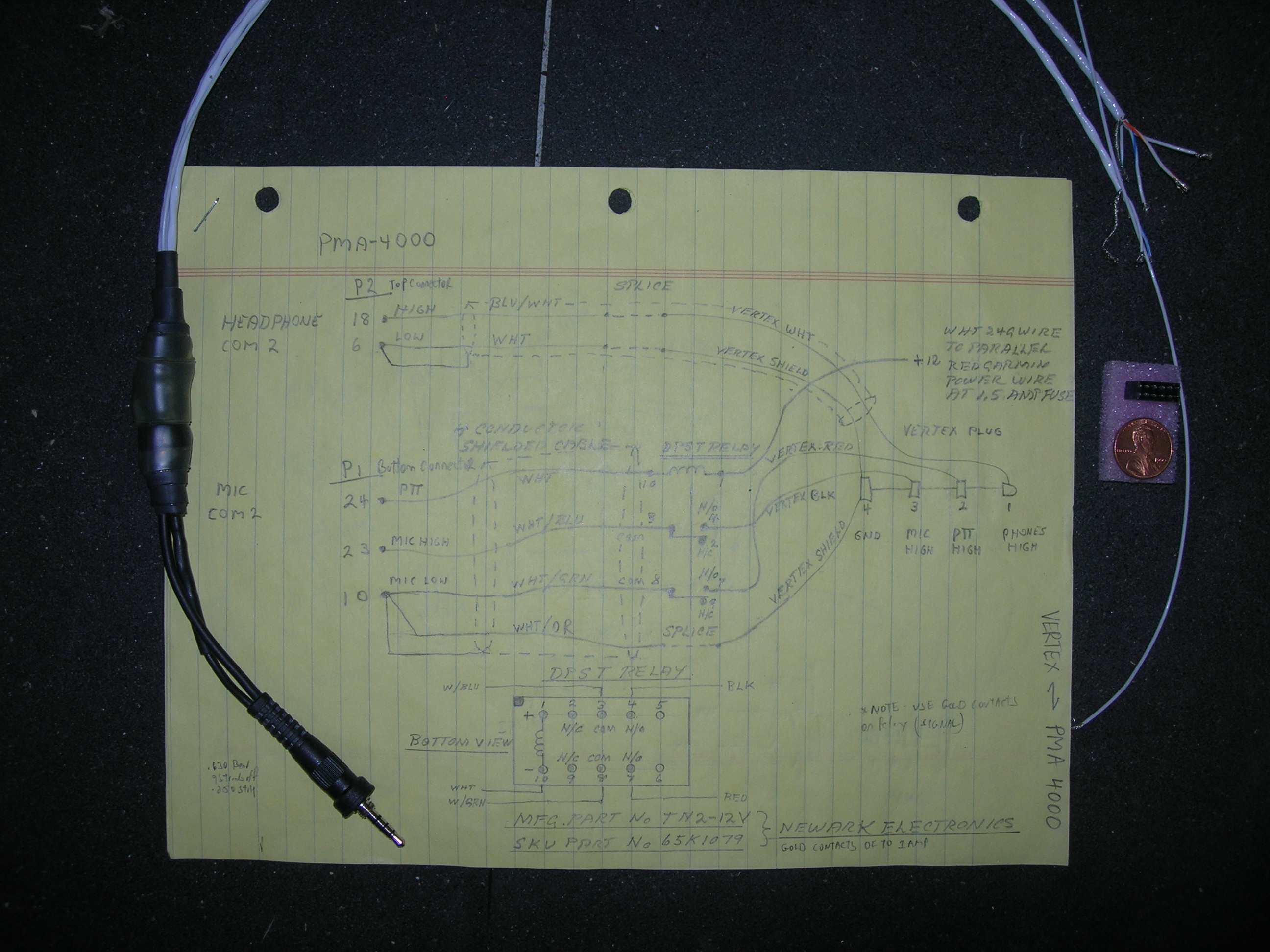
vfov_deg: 37.7
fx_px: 1394
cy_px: 476
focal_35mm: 38
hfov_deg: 49.0
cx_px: 635
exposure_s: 1/60.1
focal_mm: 7.8
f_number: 2.8
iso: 64
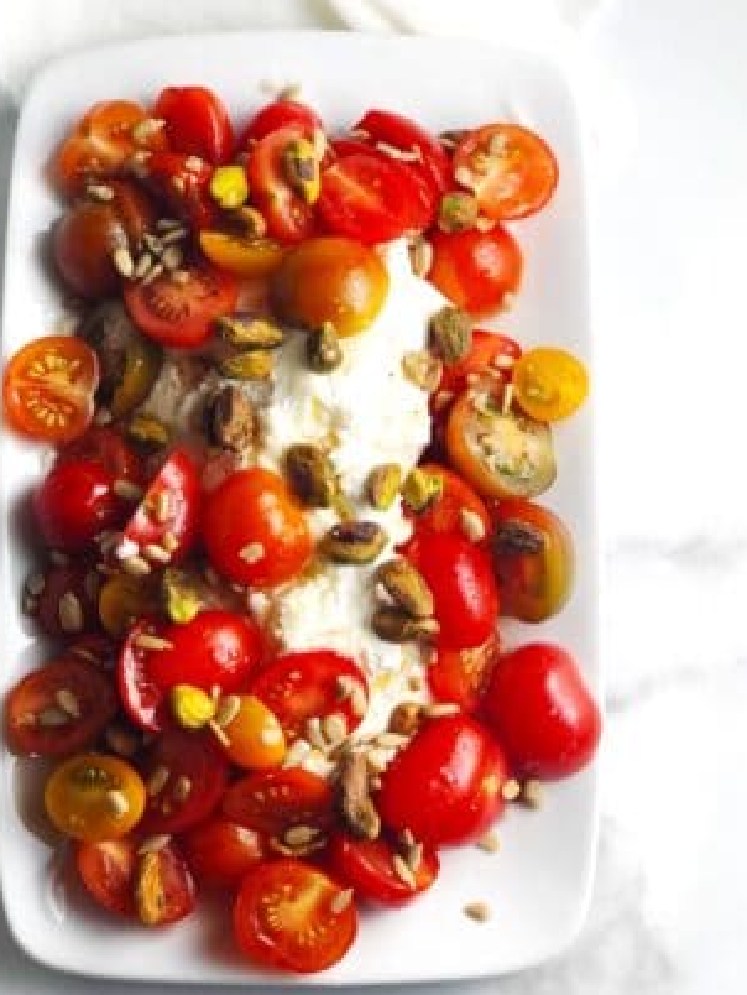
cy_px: 495
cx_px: 331
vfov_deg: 28.5
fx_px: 1954
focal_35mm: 68
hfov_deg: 21.6
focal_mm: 6.6
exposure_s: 1/120
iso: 32
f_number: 2.8
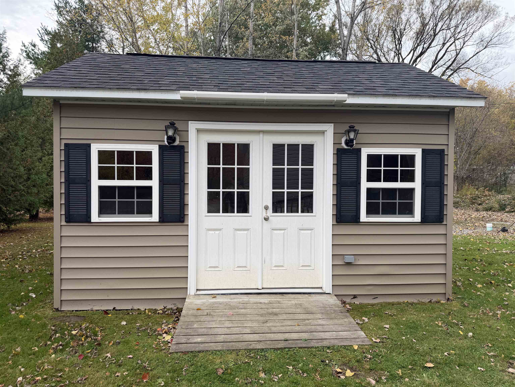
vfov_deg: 56.8
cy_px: 194
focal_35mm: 24
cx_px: 258
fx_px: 357
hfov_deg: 71.6
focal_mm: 6.76
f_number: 1.78
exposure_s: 1/1106
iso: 80
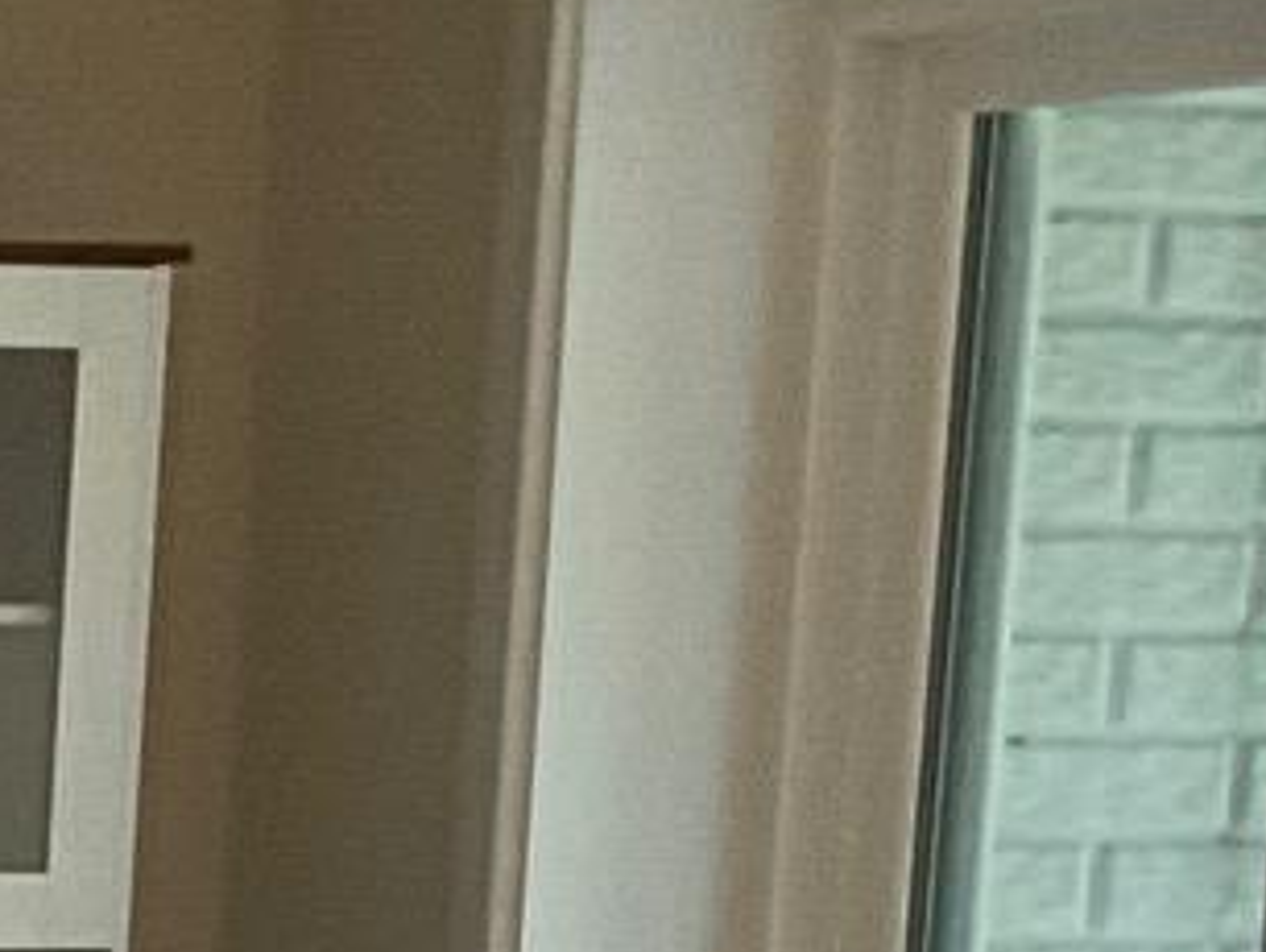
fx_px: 7101
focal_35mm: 194
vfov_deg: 7.3
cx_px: -1080
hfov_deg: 9.6
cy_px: 2078
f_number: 1.8
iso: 125
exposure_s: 1/60
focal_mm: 3
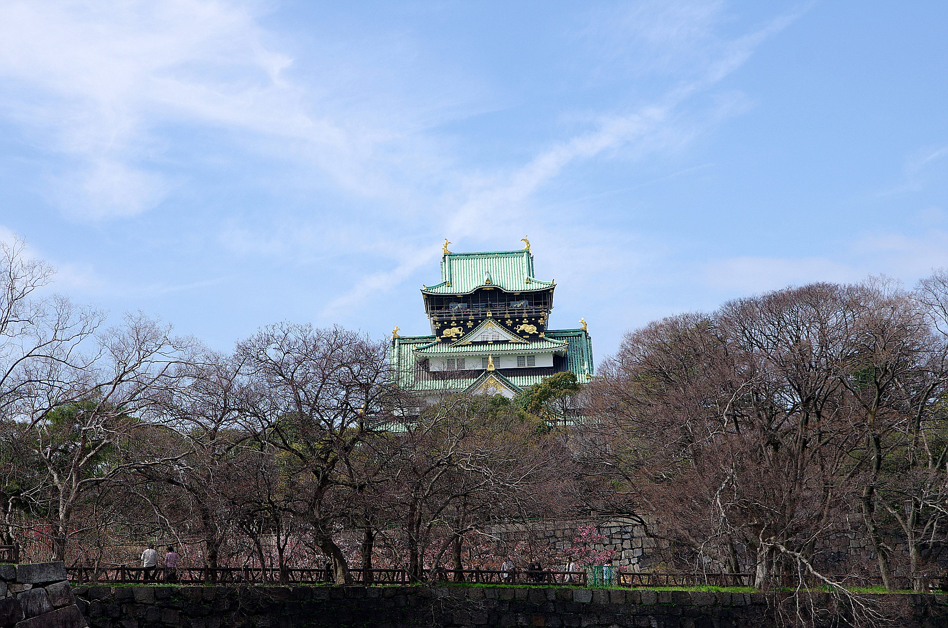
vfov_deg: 12.2
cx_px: 474
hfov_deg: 18.3
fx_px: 2943
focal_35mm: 112
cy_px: 314
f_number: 6.3
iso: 100
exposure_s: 1/400
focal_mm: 75
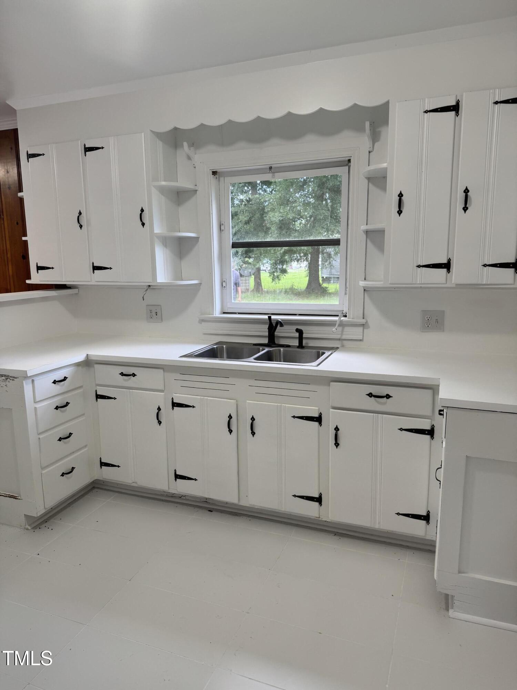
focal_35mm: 24
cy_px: 345
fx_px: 478
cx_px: 258
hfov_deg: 56.8
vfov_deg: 71.6
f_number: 1.78
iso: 125
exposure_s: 1/120
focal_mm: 6.76
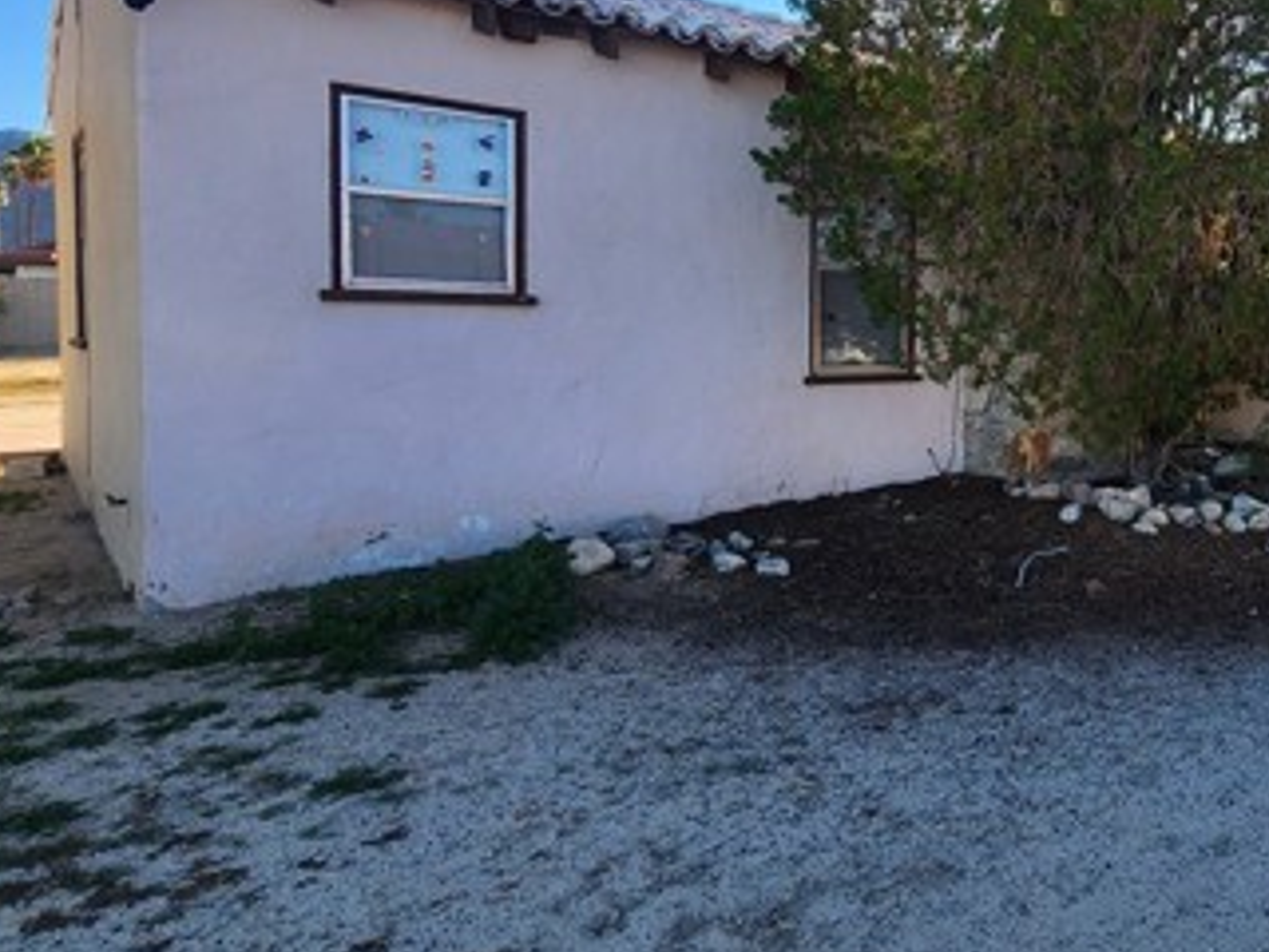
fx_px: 953
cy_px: 365
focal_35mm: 26
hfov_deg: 59.7
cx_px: 1083
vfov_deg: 52.6
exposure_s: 1/732
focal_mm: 2.2
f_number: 2.2
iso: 50
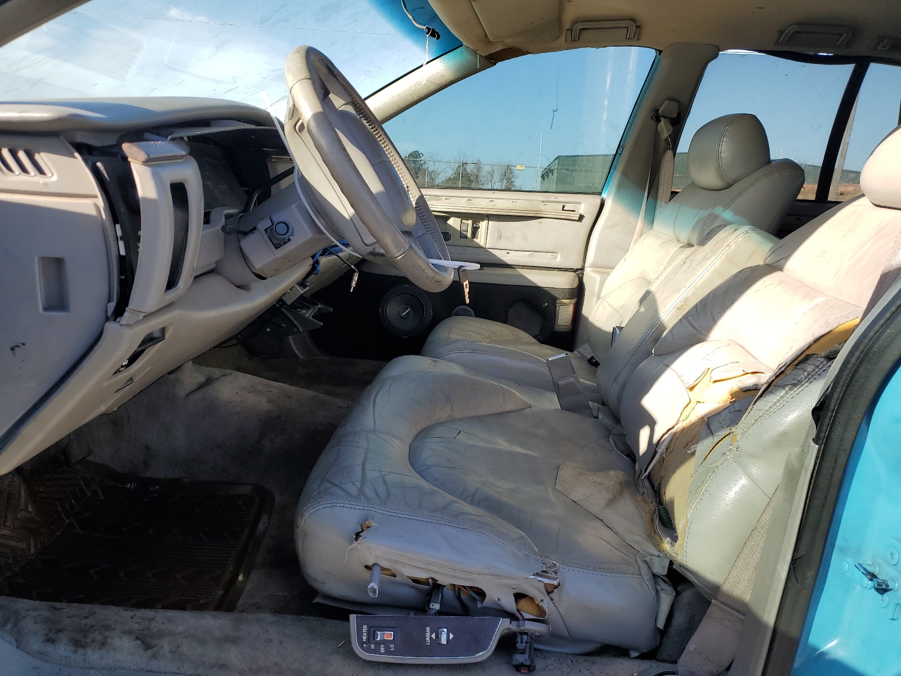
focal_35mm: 26
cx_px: 450
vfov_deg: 53.1
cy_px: 338
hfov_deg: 67.3
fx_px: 677
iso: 50
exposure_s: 1/714
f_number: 1.5
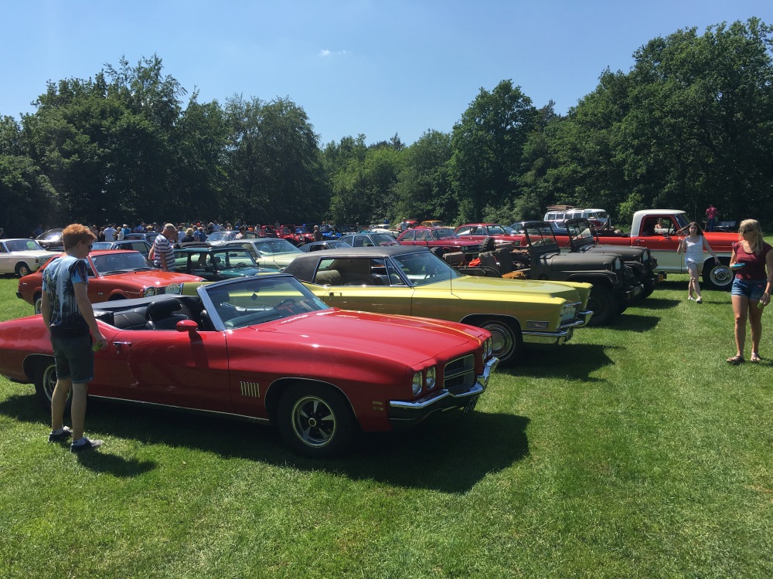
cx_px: 386
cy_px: 290
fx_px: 648
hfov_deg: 61.7
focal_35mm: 29
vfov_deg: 48.2
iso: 25
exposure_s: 1/1508
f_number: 2.2
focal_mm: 4.15
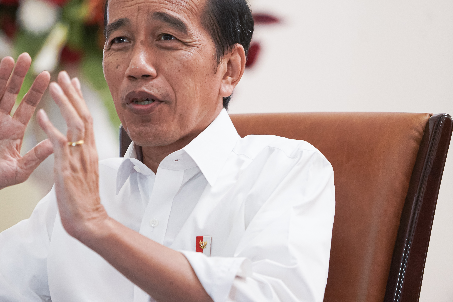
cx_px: 146
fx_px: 3473
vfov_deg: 5.0
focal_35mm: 276
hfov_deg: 7.5
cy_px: 127
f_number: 4
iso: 2500
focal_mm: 200
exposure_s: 1/100
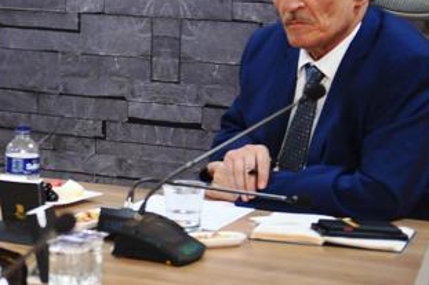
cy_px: 59
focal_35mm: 158
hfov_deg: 12.5
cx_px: -166
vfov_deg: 8.7
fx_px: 1882
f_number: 2.8
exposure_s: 1/80
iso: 1000
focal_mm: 48
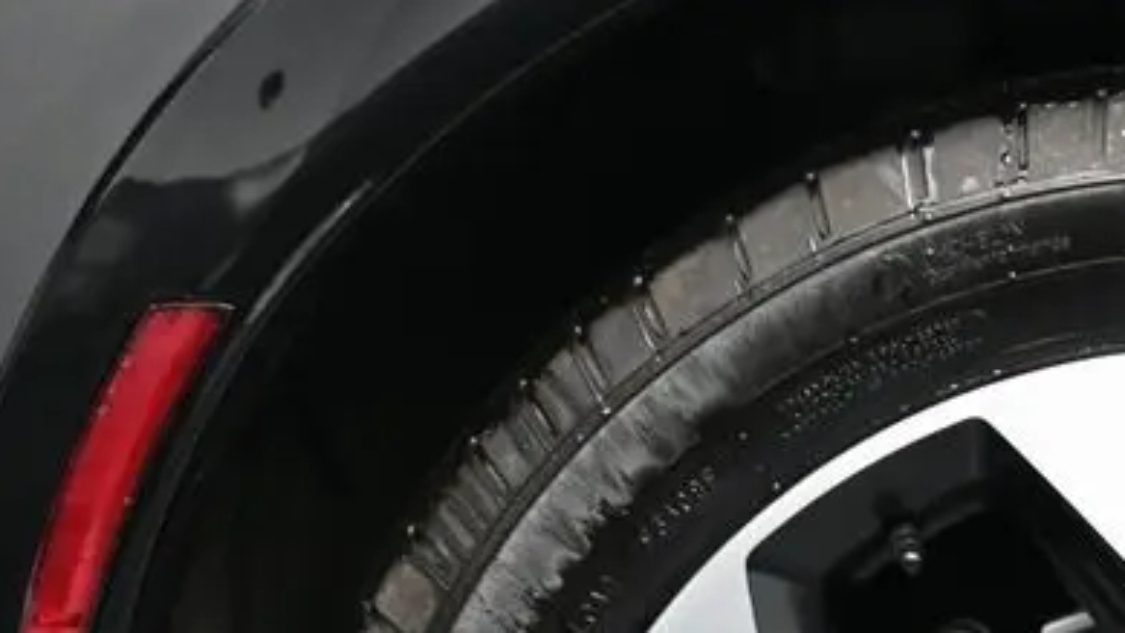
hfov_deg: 19.9
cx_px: 1189
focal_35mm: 103
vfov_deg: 11.2
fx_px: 3084
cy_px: 976
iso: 900
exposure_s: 1/125
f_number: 4.2
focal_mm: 25
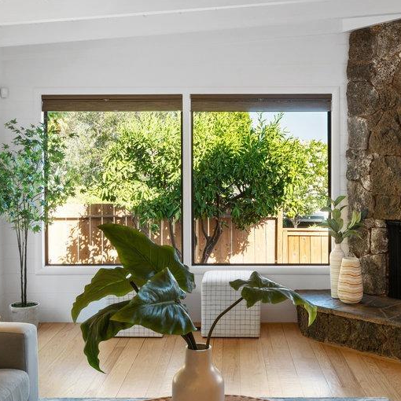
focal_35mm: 44
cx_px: 224
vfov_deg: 38.3
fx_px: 577
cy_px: 173
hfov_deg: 38.3
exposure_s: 1/15
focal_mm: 22
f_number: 11
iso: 400
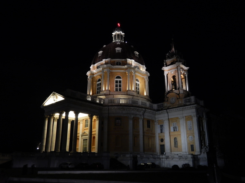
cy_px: 92
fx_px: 212
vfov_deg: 46.8
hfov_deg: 60.0
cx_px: 122
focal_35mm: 30
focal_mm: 5.4
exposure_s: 1/15
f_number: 4
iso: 1100
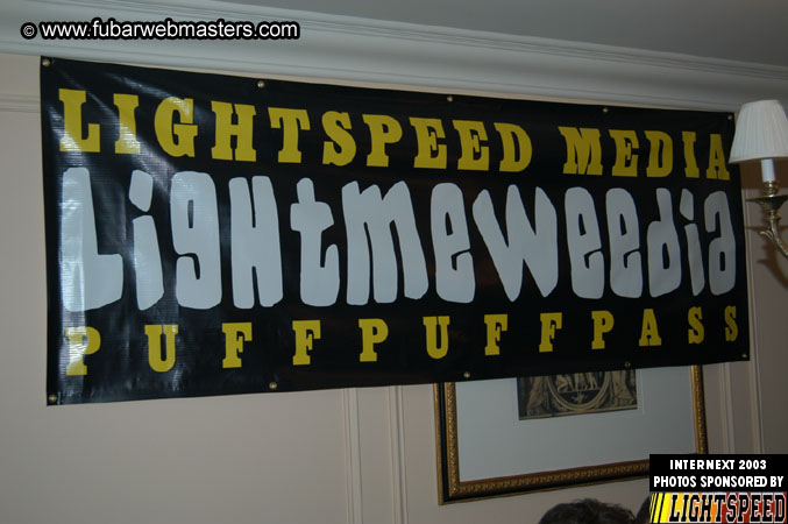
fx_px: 984
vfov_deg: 29.8
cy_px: 262
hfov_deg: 43.6
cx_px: 394
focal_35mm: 45
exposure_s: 1/60
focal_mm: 30
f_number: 5
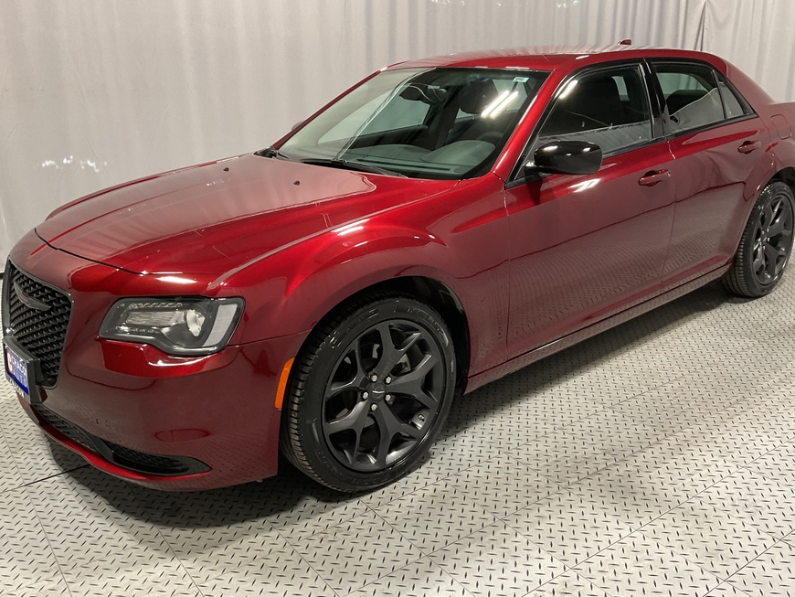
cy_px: 304
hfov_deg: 56.8
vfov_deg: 44.2
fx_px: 735
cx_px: 408
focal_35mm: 32
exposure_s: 1/60
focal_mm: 3
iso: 100
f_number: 1.8
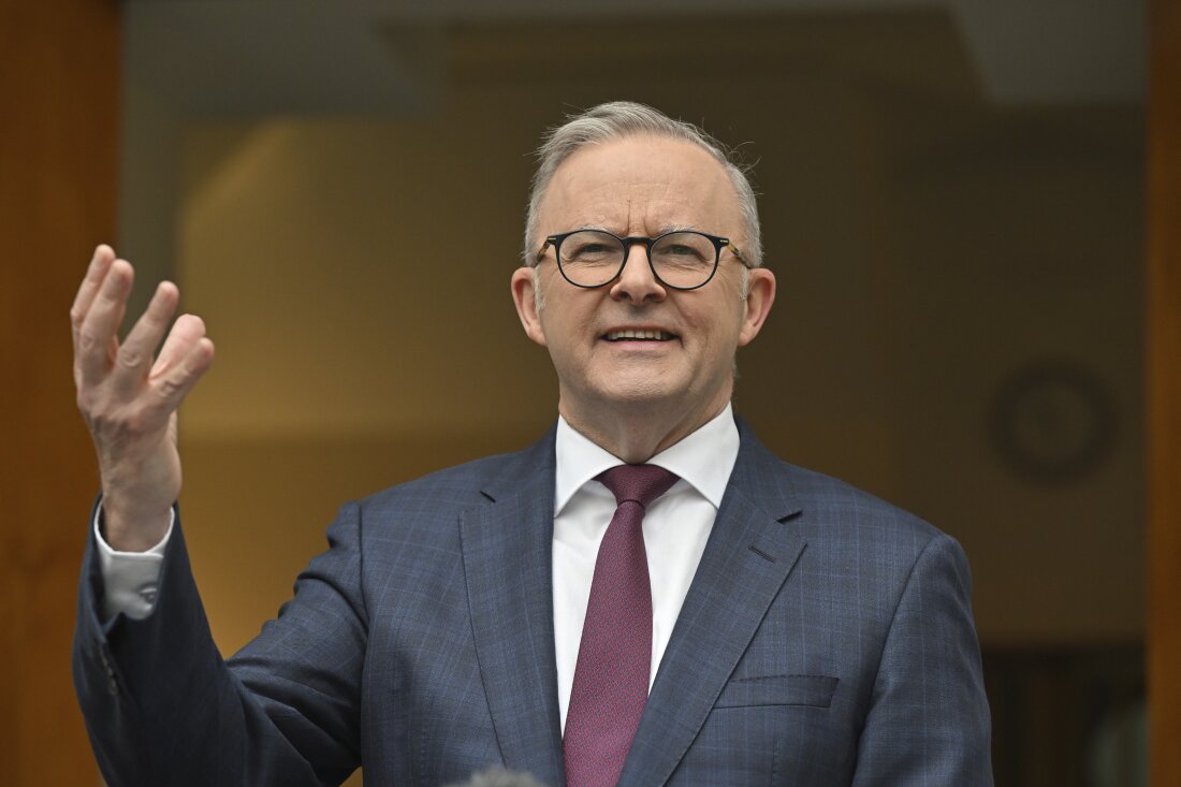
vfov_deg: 9.1
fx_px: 4920
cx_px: 590
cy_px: 394
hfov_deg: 13.7
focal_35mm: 150
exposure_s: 1/2500
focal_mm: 150
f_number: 4.5
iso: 1600
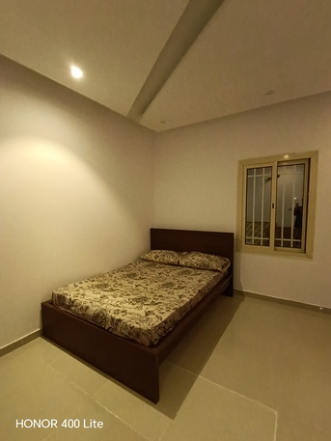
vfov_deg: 91.0
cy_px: 220
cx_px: 166
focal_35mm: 17
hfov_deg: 74.8
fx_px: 217
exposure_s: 1/30
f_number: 2.2
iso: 1834
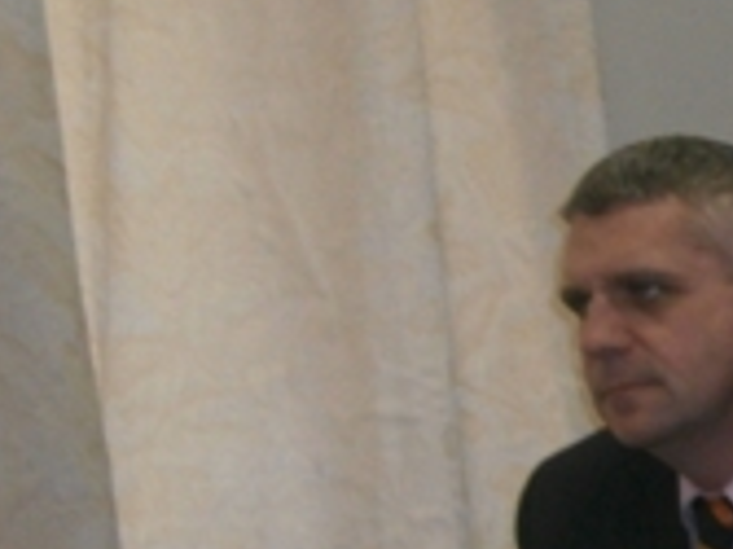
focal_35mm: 230
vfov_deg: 6.4
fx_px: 4867
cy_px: 571
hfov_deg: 8.4
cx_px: 1075
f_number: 3.9
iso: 200
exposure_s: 1/50
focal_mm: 10.7
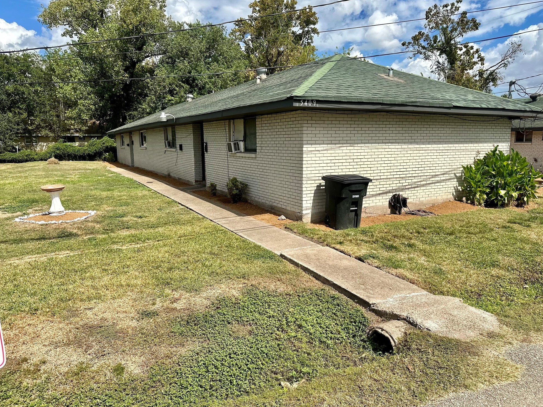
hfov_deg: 69.4
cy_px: 204
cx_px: 281
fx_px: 392
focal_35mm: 25
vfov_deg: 54.9
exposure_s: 1/5848
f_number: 1.78
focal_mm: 6.86
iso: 80
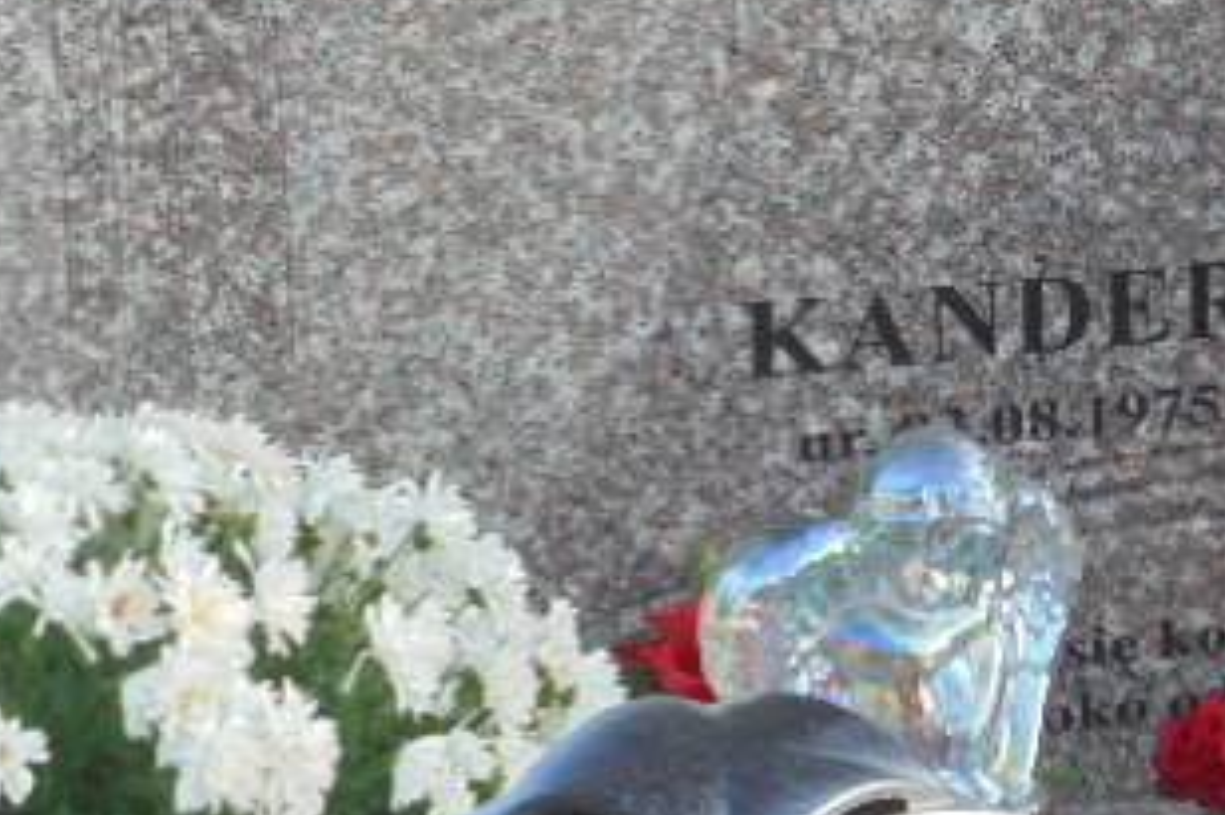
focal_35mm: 121
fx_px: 4115
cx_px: 1018
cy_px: 4
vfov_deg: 11.2
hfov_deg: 16.8
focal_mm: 10.1
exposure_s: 1/60
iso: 100
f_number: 5.2
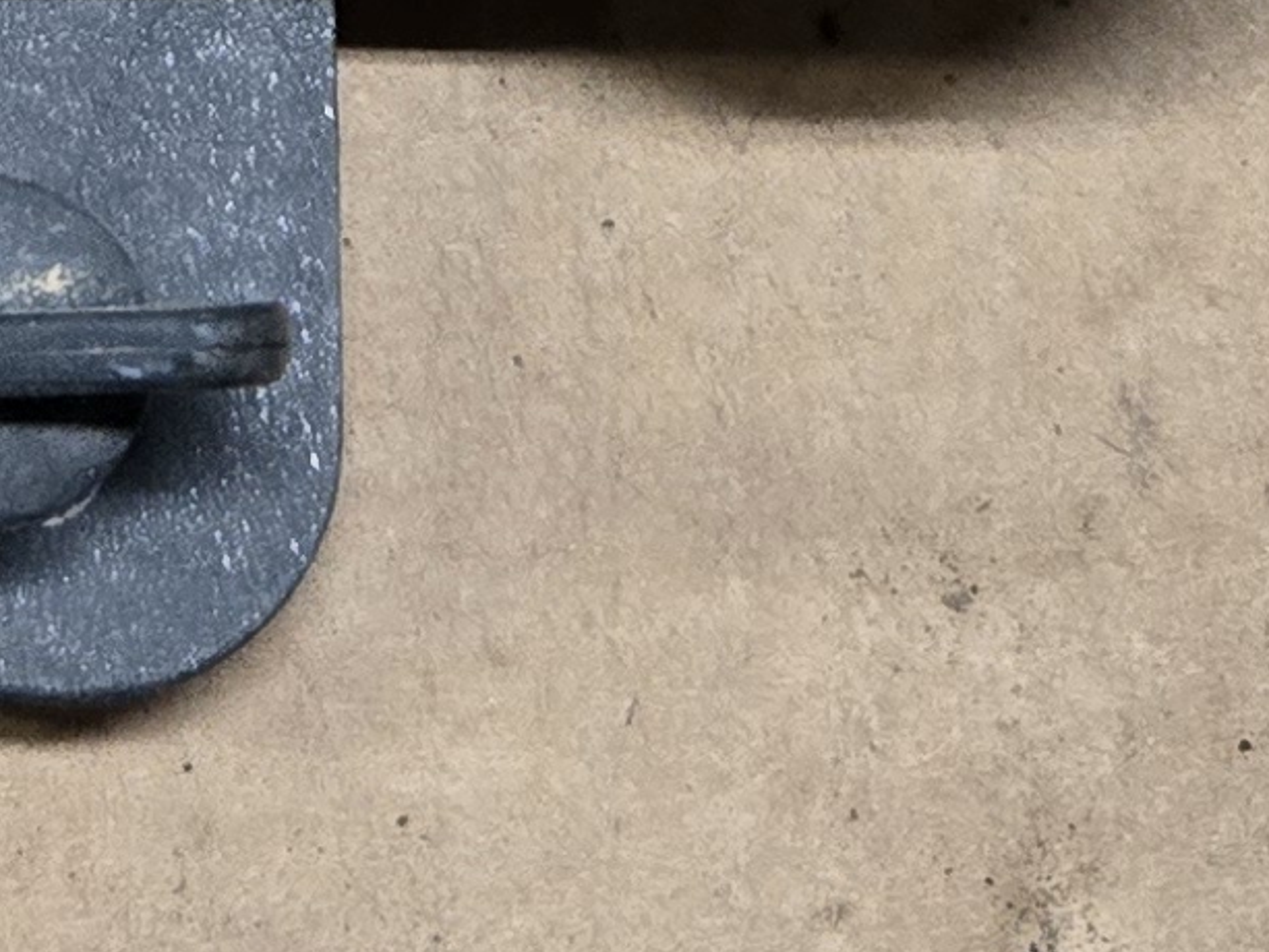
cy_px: -1320
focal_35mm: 150
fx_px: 5500
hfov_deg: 12.9
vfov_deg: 9.0
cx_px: -104
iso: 500
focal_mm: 5.4
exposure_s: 1/120
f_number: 1.8
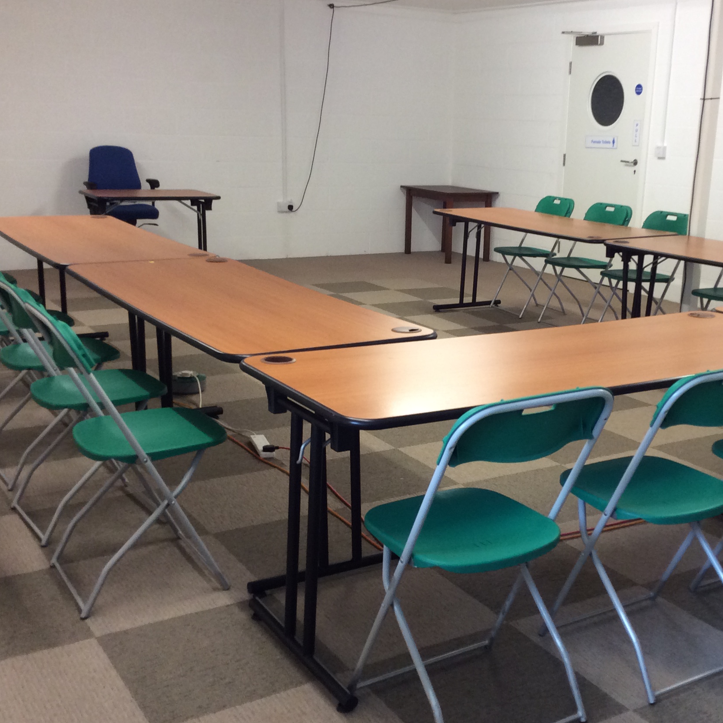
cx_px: 454
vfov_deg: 38.3
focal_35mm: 44
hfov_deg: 38.1
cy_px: 385
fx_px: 1040
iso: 64
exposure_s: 1/25
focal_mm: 3.3
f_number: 2.4
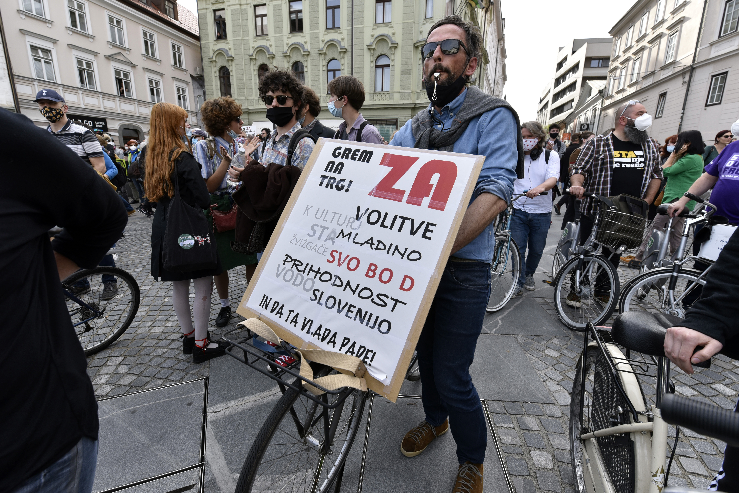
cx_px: 370
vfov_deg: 77.4
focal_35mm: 15
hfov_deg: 100.4
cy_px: 246
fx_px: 308
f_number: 8
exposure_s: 1/320
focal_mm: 15
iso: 400
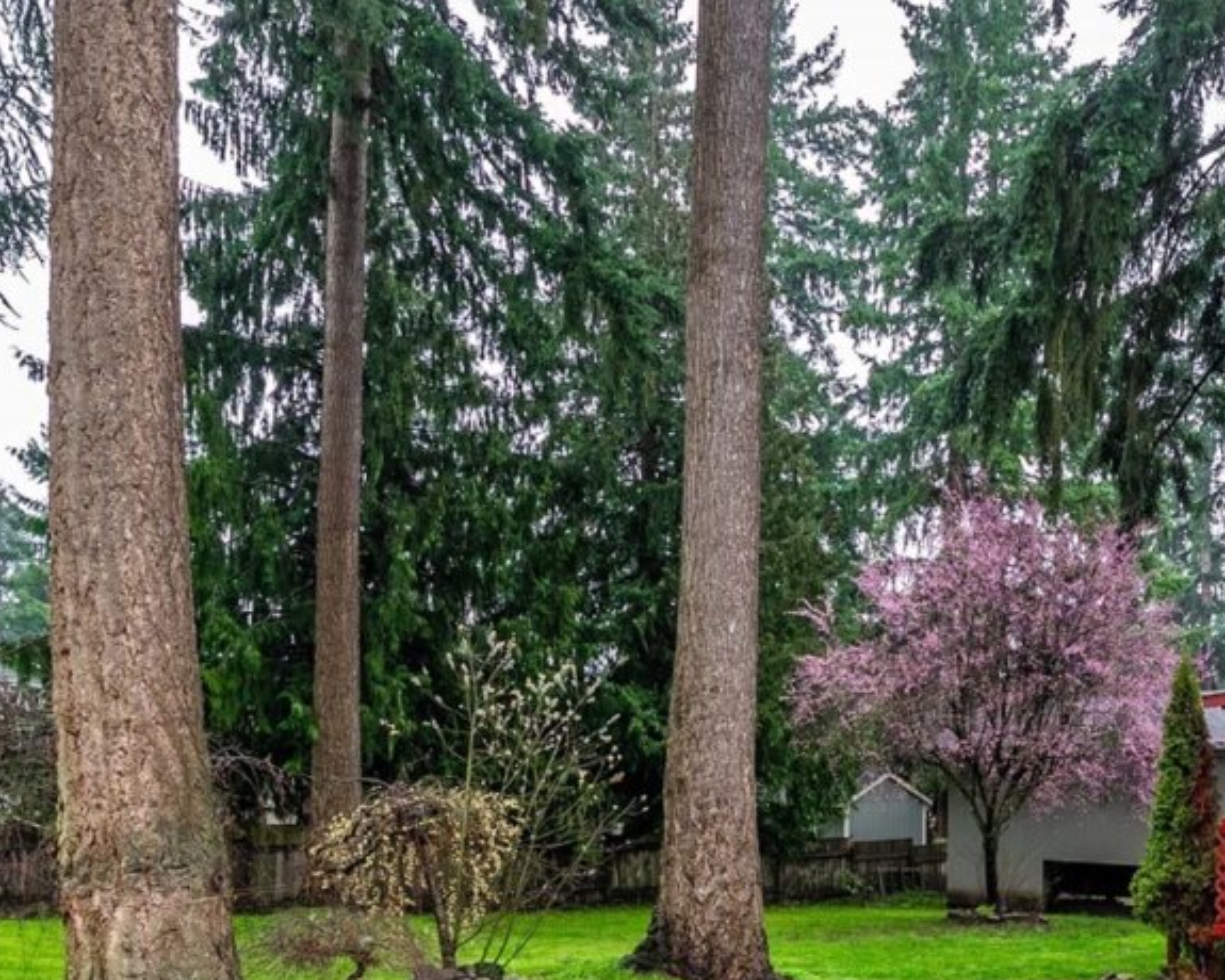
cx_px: 763
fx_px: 1160
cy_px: 892
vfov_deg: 41.9
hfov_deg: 55.0
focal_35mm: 32
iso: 640
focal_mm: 14
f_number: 7.1
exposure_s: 1/30
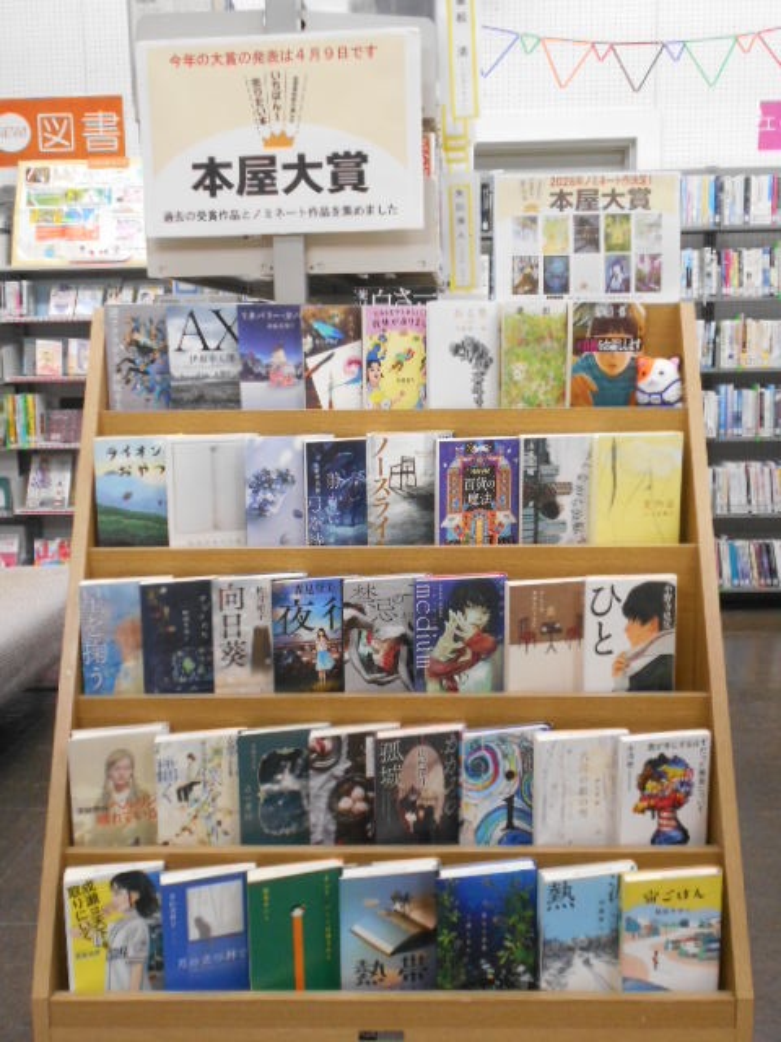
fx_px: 1173
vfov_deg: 47.9
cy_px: 521
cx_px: 390
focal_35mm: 39
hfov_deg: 36.8
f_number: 3.9
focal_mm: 6.7
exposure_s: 1/25
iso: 400
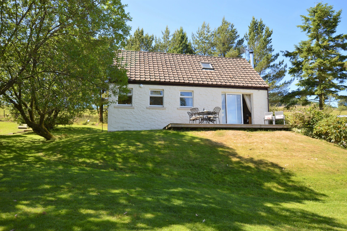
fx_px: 246
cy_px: 116
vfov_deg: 50.3
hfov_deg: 70.5
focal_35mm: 26
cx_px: 174
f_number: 6.3
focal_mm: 17
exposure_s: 1/160
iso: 100
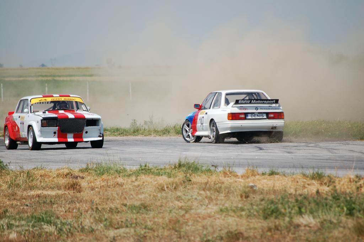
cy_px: 121
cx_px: 182
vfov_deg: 4.6
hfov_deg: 6.9
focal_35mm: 300
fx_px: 3031
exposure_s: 1/1000
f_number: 5.6
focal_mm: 200
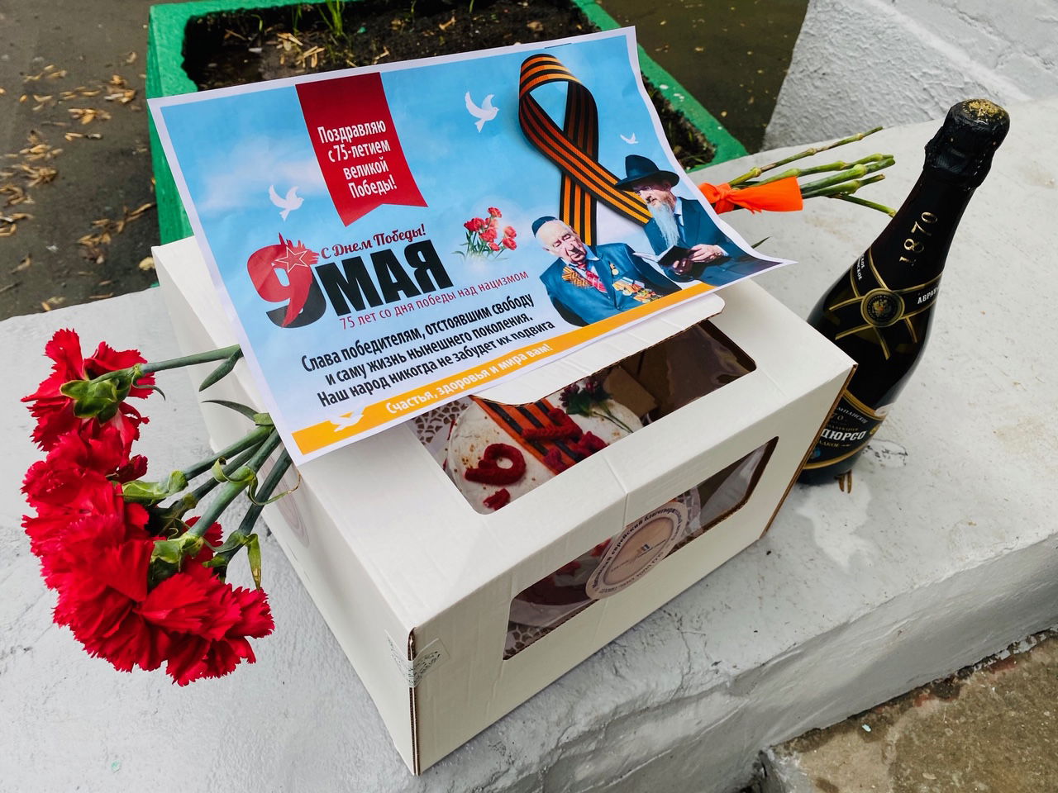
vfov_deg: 53.1
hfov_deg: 67.3
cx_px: 529
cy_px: 396
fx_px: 795
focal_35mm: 26
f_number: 1.8
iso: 32
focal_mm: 4.25
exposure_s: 1/138
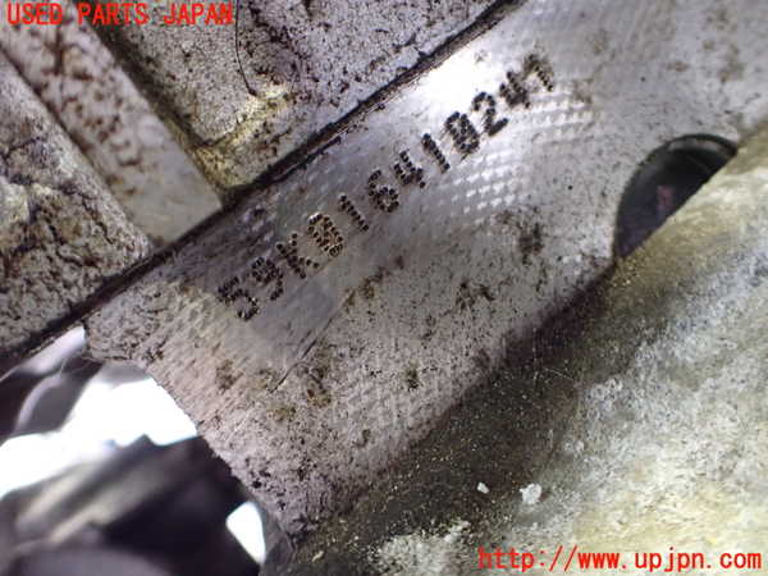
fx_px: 666
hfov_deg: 60.0
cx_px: 384
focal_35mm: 30
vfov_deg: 46.8
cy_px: 288
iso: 800
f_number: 2.3
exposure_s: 1/30
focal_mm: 5.4
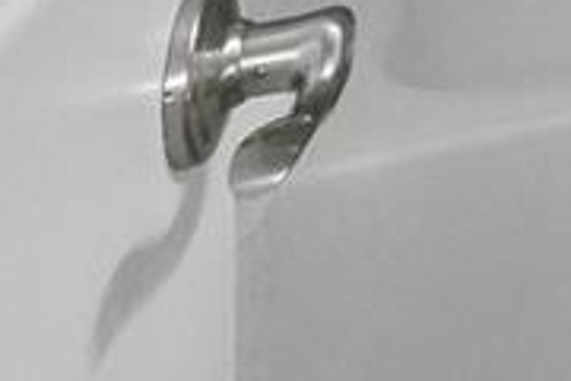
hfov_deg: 13.1
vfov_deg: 12.3
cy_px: -459
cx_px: 1513
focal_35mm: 94
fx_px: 1488
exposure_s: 1/125
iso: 10000
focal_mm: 16.5
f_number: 16
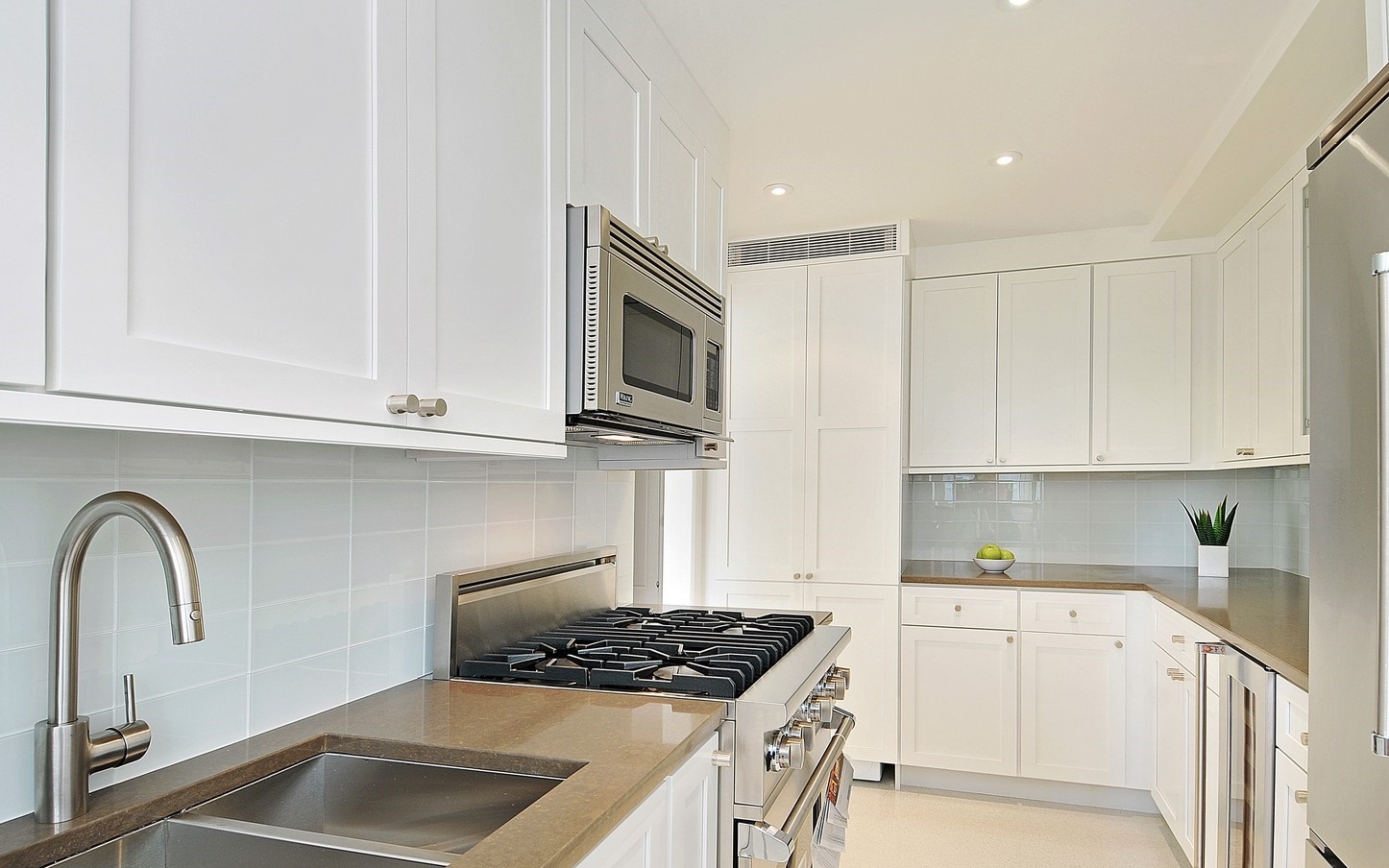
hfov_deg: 88.0
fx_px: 719
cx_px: 713
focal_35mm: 19
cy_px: 477
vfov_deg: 62.1
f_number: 7.1
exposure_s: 1/6
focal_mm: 12
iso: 200
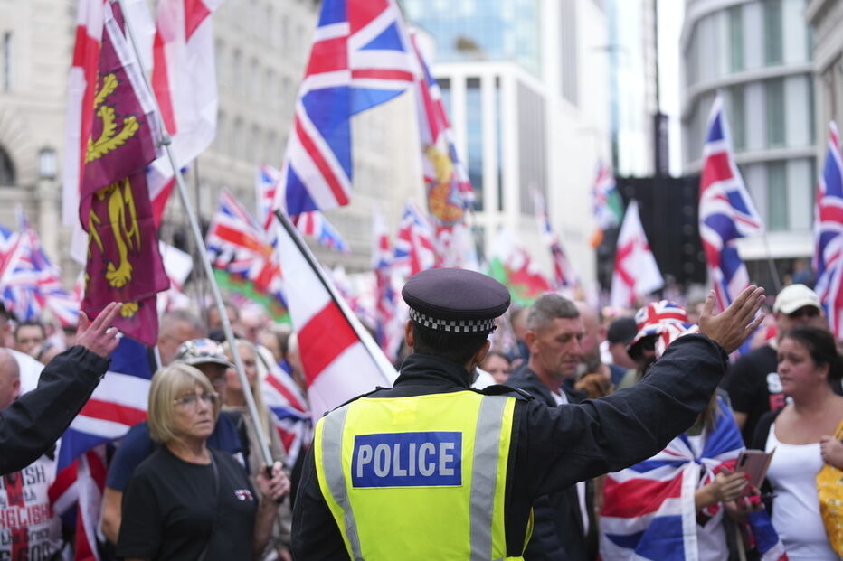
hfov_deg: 28.8
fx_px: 1639
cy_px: 280
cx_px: 422
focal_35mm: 70
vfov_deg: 19.4
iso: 500
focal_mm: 70
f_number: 2.8
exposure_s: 1/1600
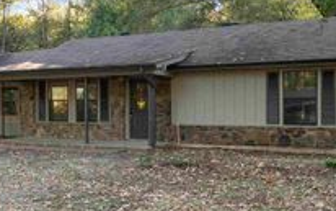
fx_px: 476
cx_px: 95
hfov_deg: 38.1
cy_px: 100
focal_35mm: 52
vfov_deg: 24.9
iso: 250
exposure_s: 1/20
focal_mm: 21
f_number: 9
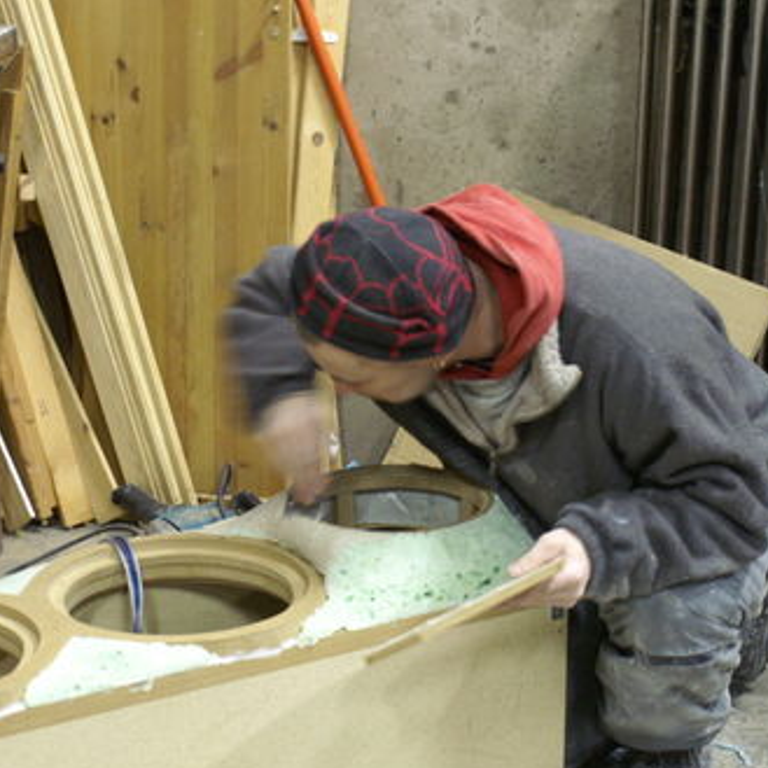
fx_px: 2179
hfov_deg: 20.0
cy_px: 458
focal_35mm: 87
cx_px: 390
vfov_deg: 20.0
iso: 800
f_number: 5.6
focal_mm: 35
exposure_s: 1/5
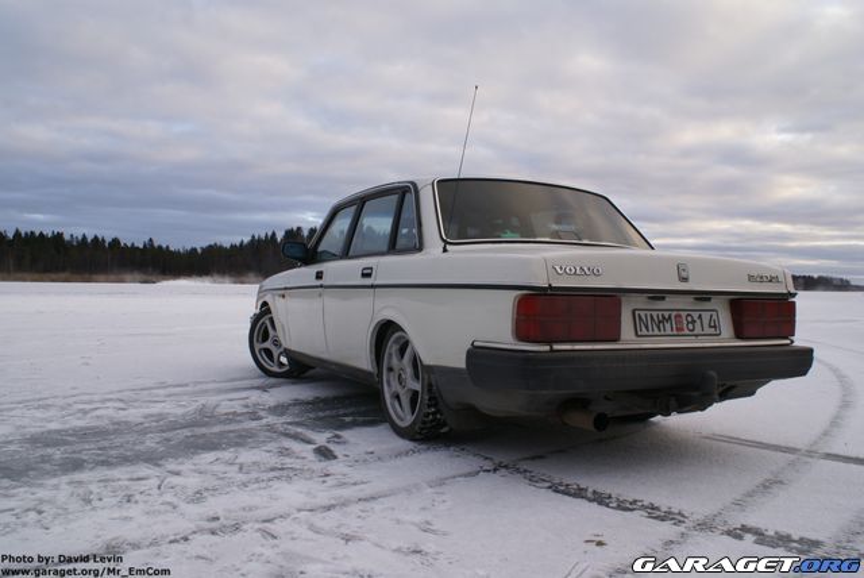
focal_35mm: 30
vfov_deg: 43.7
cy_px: 289
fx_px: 721
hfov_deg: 61.9
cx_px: 432
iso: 100
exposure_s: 1/60
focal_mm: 20
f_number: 8
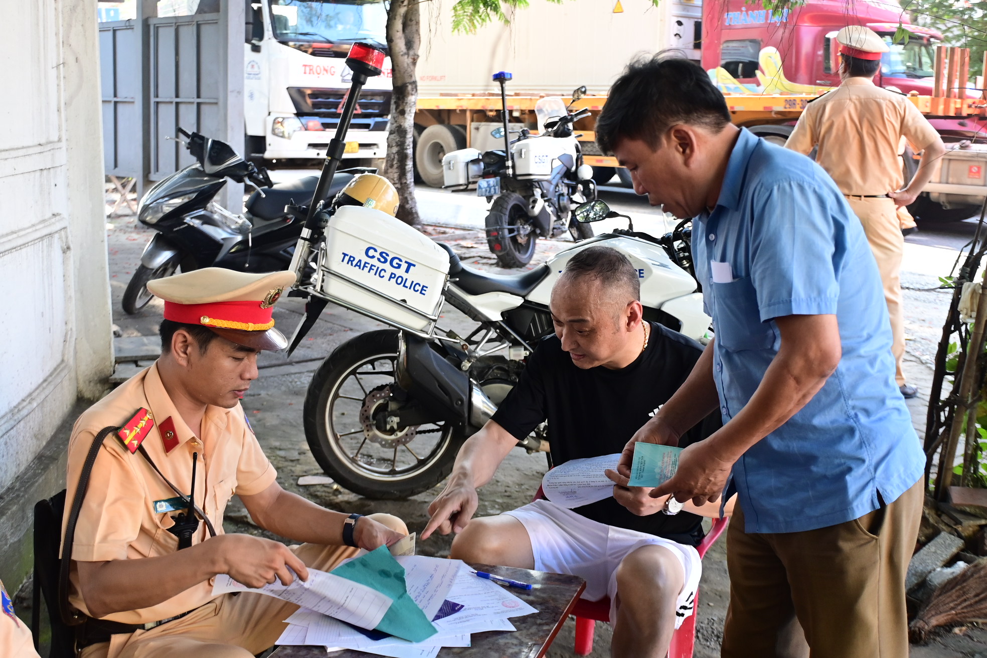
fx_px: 1234
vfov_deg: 29.9
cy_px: 329
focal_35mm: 45
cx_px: 494
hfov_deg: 43.6
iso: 800
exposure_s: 1/200
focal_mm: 30
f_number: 4
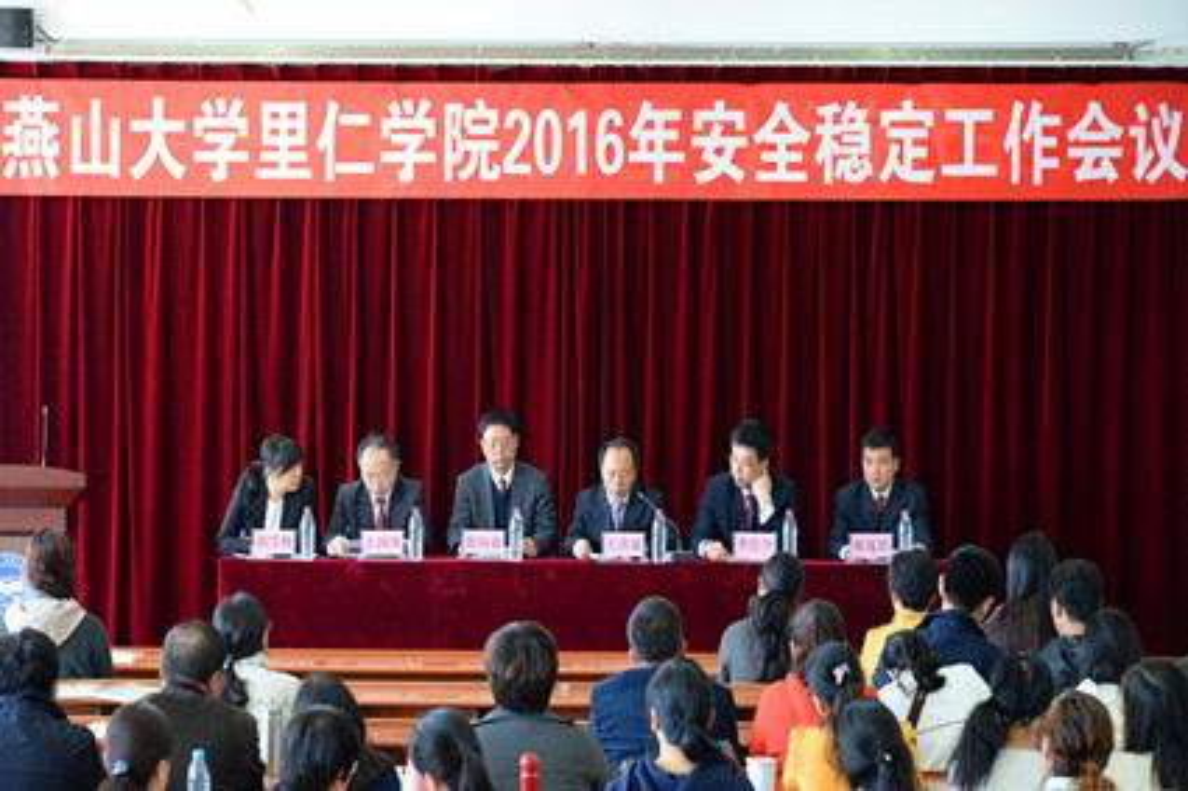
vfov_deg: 17.0
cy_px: 396
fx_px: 2639
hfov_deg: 25.4
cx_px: 594
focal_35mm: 80
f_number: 4.5
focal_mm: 80
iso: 2500
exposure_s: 1/125
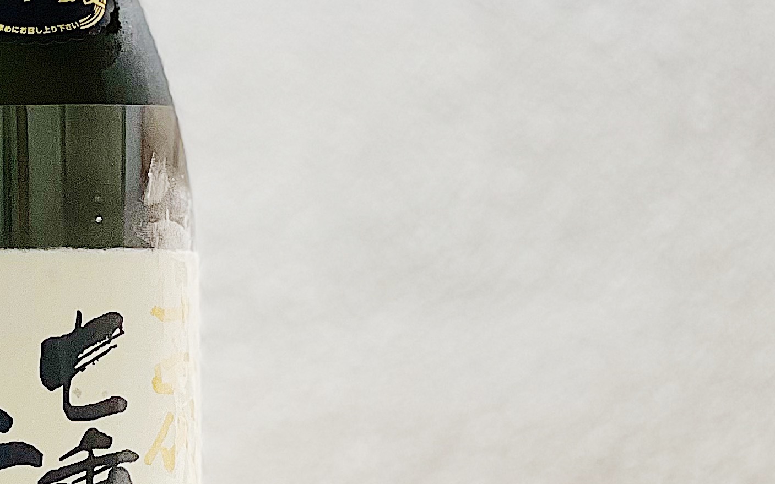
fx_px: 3337
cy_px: 126
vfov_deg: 8.3
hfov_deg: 12.9
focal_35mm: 158
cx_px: -168
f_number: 2
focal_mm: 6
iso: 80
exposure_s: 1/100
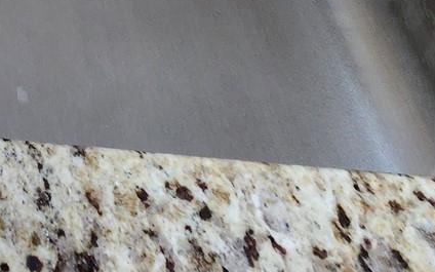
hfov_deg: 30.5
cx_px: -132
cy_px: -327
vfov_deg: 16.2
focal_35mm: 52
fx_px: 616
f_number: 2.2
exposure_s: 1/60
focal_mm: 2.2
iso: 160
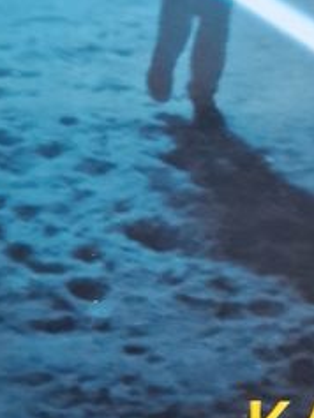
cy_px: 275
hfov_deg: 15.0
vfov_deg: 20.2
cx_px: 302
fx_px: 1172
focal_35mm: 97
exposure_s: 1/17
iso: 1250
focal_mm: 5.54
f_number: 1.8
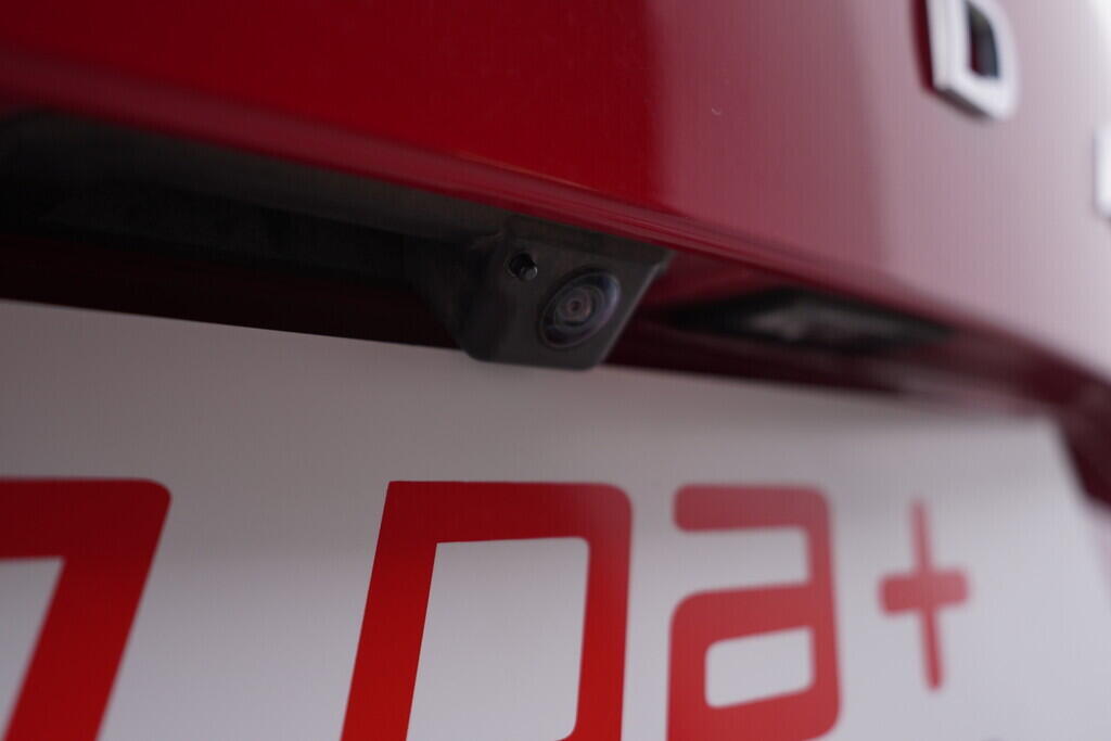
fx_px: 1111
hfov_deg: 53.1
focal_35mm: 36
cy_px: 370
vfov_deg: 36.9
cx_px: 556
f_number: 3.2
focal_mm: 24
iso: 125
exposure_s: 1/50
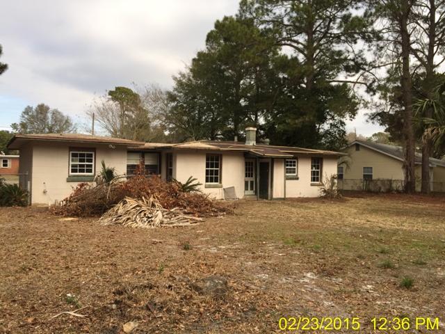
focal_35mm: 29
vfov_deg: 48.2
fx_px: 373
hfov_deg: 61.7
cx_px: 222
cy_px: 167
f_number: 2.2
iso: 32
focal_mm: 4.15
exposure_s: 1/1099
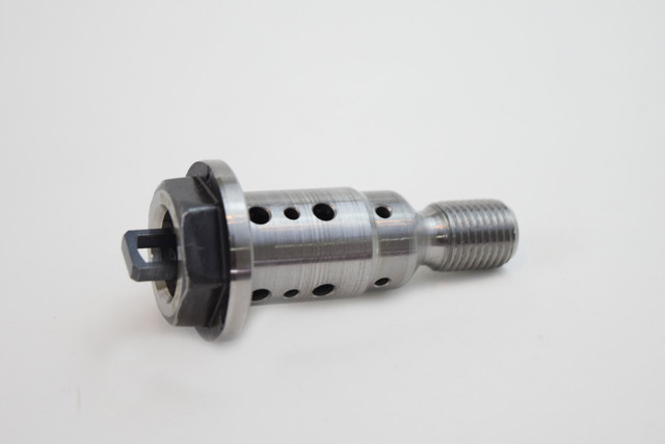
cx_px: 332
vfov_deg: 16.6
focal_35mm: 82
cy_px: 222
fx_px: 1524
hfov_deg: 24.6
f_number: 5.6
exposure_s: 1/60
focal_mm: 55
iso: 900
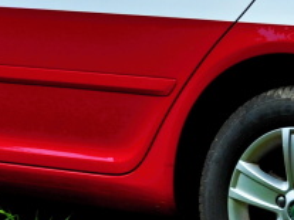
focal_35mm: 293
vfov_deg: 5.0
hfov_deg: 6.8
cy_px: -94
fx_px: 2485
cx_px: 185
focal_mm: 35
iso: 200
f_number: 11
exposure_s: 1/125
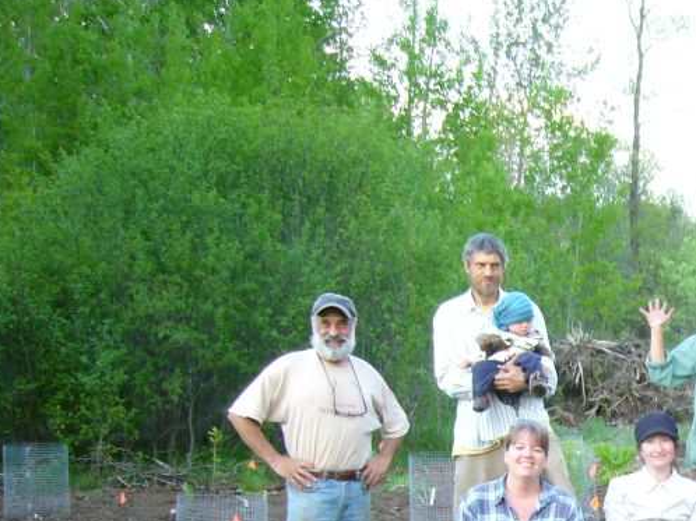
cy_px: 529
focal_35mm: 72
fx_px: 1447
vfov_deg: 19.8
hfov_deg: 25.6
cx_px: 706
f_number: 2.8
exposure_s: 1/80
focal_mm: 5.8
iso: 200
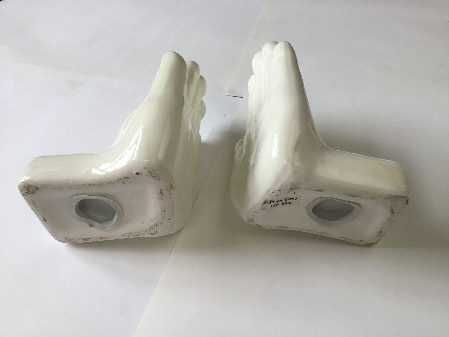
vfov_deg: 45.4
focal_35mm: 31
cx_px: 224
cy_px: 168
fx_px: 402
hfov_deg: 58.4
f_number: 2.4
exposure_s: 1/109
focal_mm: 3.3
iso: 25
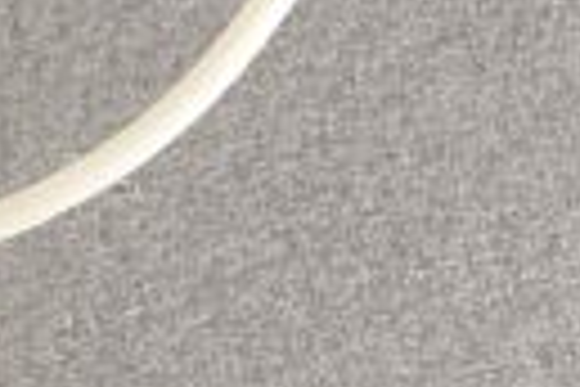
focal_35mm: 232
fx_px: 3737
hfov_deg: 8.4
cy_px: 205
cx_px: -580
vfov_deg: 5.9
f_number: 11
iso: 1600
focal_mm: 50
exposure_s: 1/125
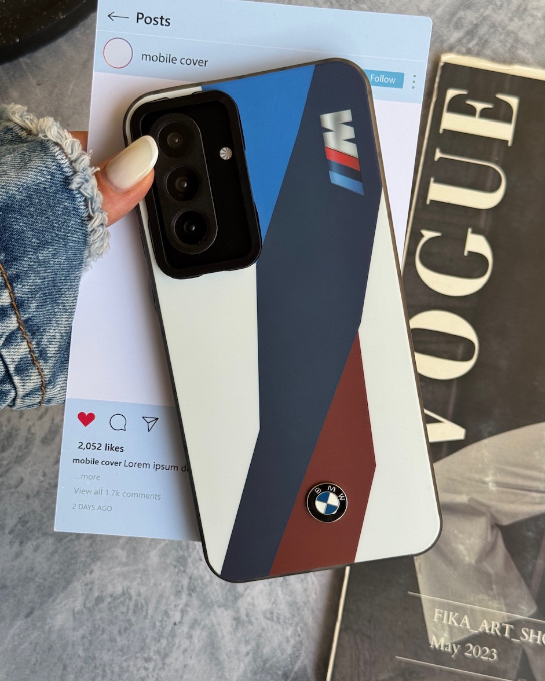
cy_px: 329
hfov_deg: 29.7
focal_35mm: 51
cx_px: 272
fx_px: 1028
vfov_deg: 36.6
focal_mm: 6.76
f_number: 1.78
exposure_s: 1/213
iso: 64
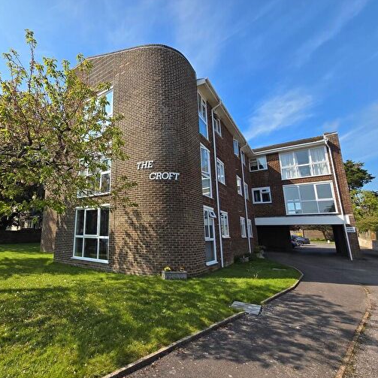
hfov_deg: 84.1
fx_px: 198
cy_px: 190
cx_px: 123
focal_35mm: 16
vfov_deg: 87.4
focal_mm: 2.2
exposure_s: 1/1904
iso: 50
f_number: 2.2
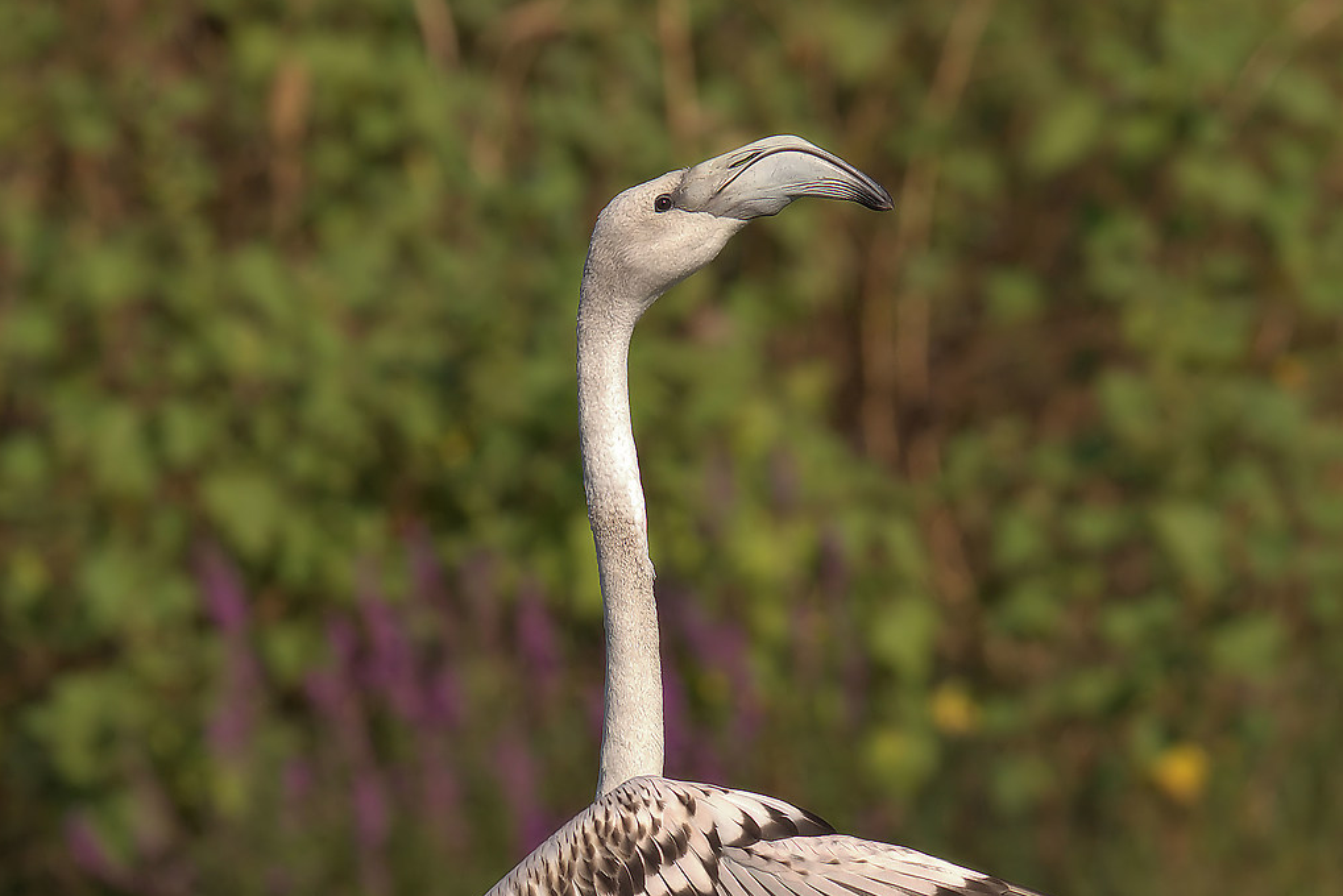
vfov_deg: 1.8
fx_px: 28135
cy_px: 1049
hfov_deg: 2.7
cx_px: 618
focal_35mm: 754
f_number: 8
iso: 400
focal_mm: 320
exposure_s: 1/1600
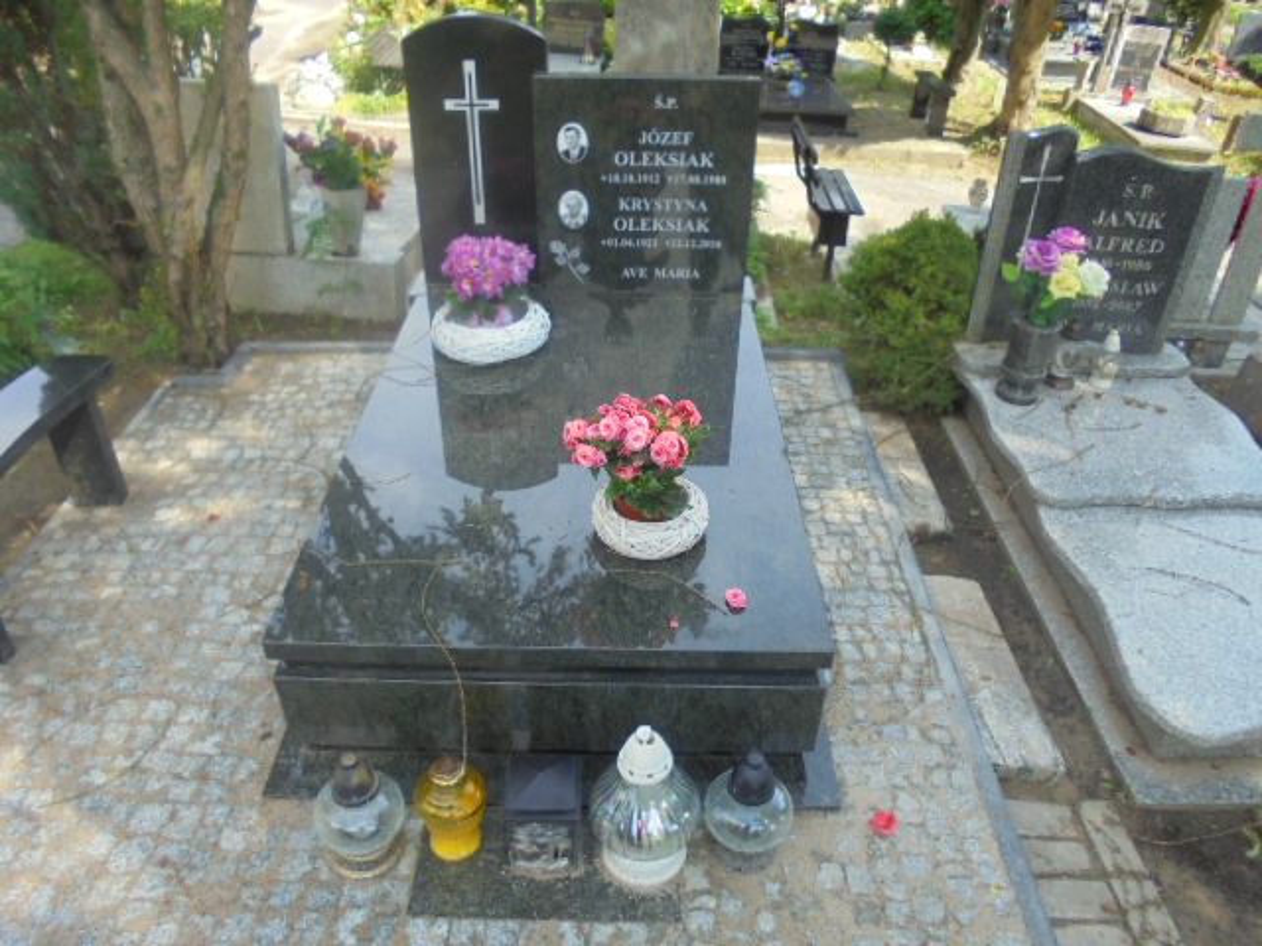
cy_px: 473
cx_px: 631
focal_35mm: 26
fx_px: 948
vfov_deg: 53.1
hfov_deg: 67.3
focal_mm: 4.6
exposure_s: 1/250
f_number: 3.5
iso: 100
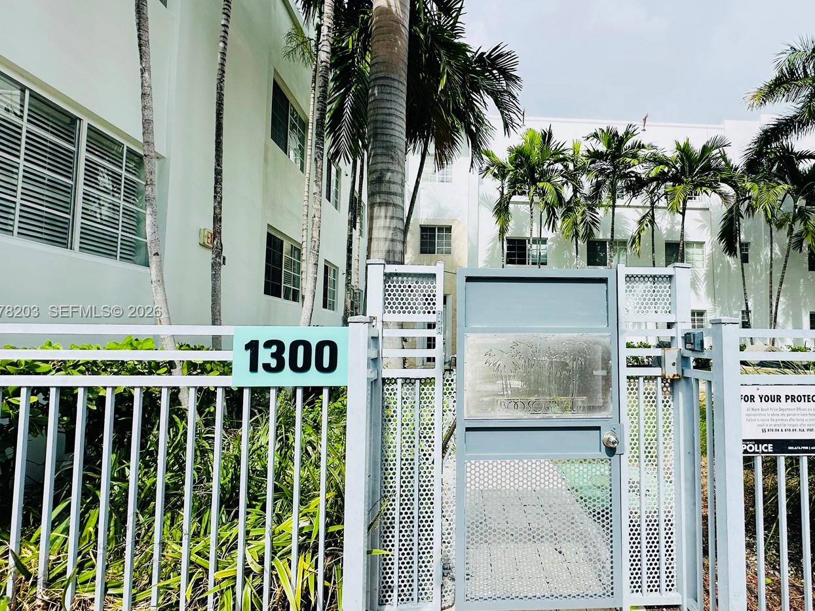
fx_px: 424
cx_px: 482
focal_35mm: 18
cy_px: 312
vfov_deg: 71.6
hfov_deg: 86.8
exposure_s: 1/2132
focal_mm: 2.22
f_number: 2.2
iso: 40
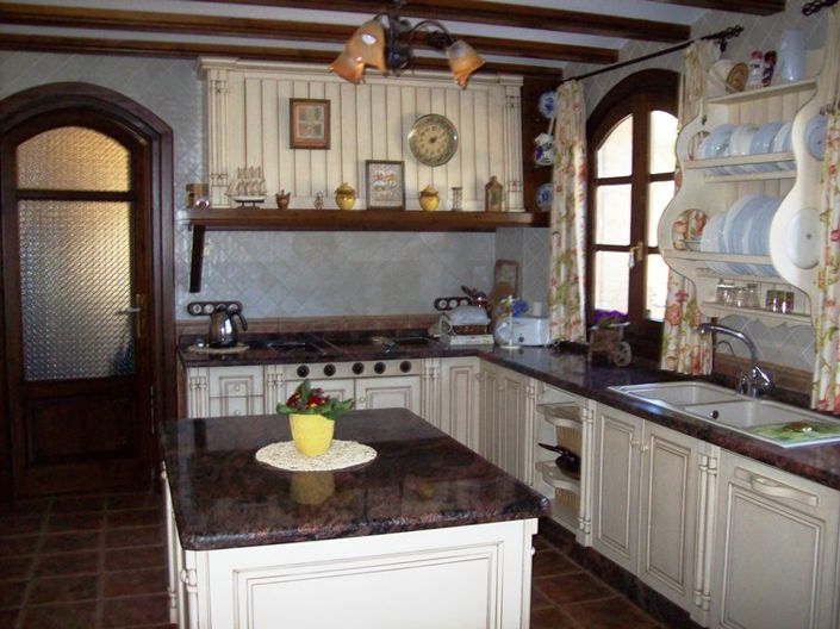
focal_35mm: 36
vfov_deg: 39.6
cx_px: 420
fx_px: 873
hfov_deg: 51.4
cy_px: 314
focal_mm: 6
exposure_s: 1/64
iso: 200
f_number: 2.7
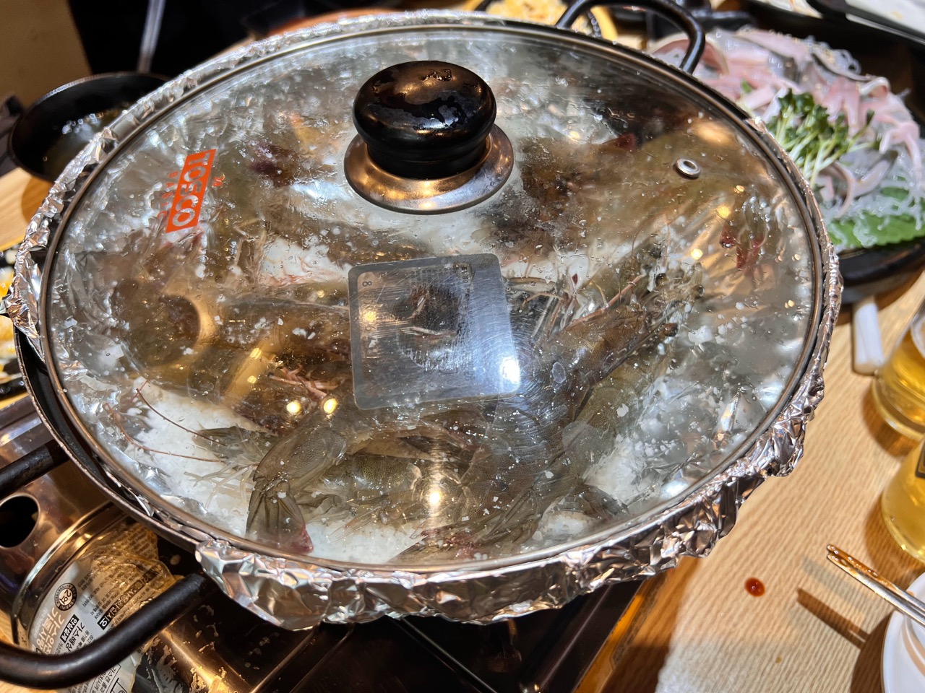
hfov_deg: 67.3
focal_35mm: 26
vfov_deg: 53.1
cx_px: 462
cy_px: 346
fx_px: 695
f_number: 1.5
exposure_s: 1/60
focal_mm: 5.7
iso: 80
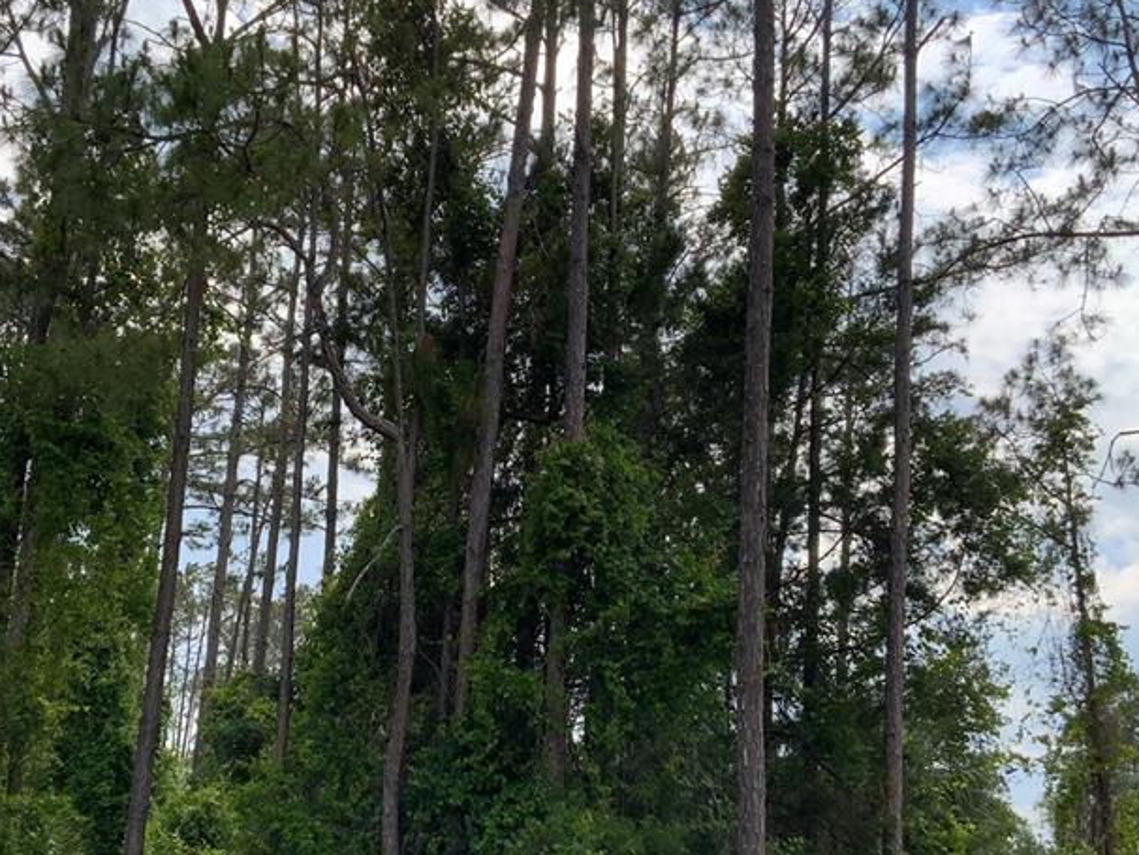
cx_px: 504
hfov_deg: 38.8
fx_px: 1613
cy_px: 532
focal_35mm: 49
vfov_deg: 29.6
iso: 16
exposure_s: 1/1730
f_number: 1.8
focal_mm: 3
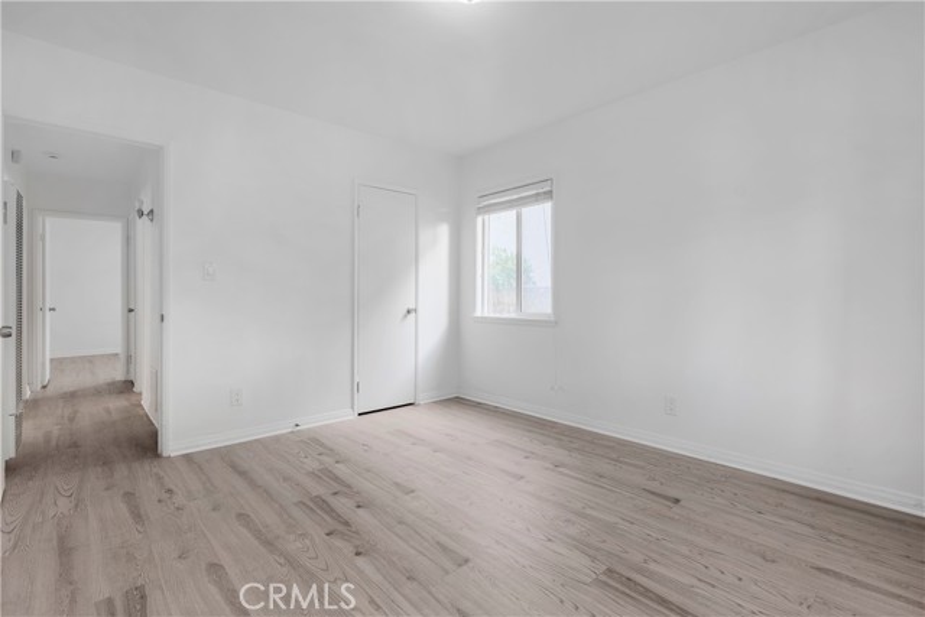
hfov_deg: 96.7
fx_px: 411
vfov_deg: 73.8
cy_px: 308
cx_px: 462
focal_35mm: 16
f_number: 7.1
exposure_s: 1/25
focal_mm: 16
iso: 100
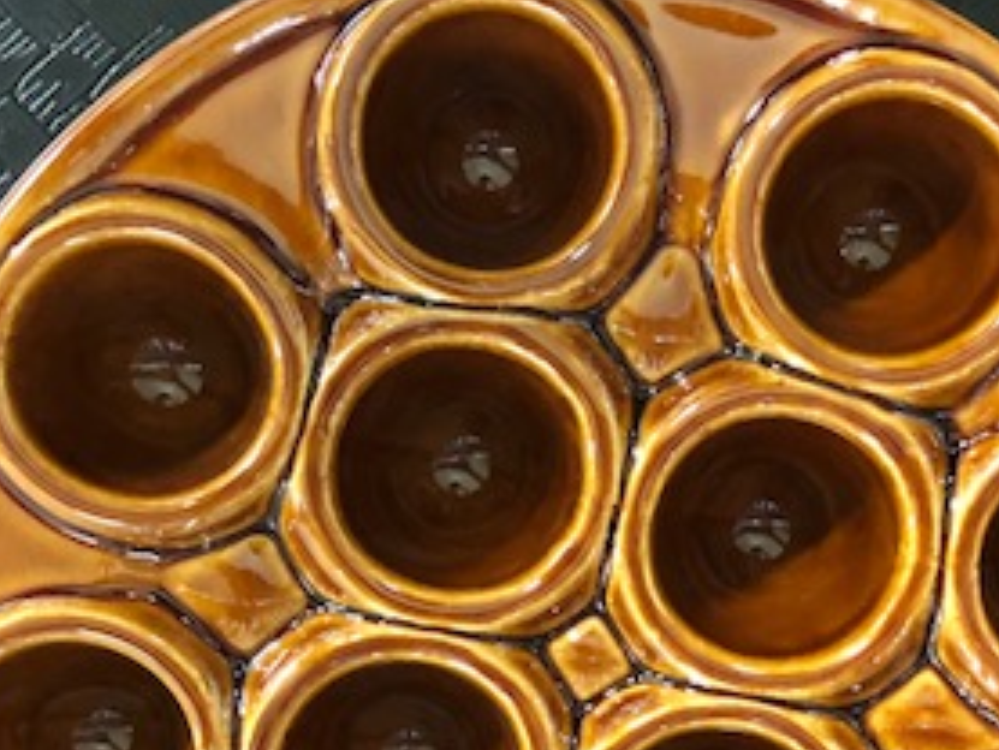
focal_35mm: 67
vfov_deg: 21.6
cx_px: 541
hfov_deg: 28.9
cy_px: 613
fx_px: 1934
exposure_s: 1/6
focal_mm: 3.99
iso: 100
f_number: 1.8
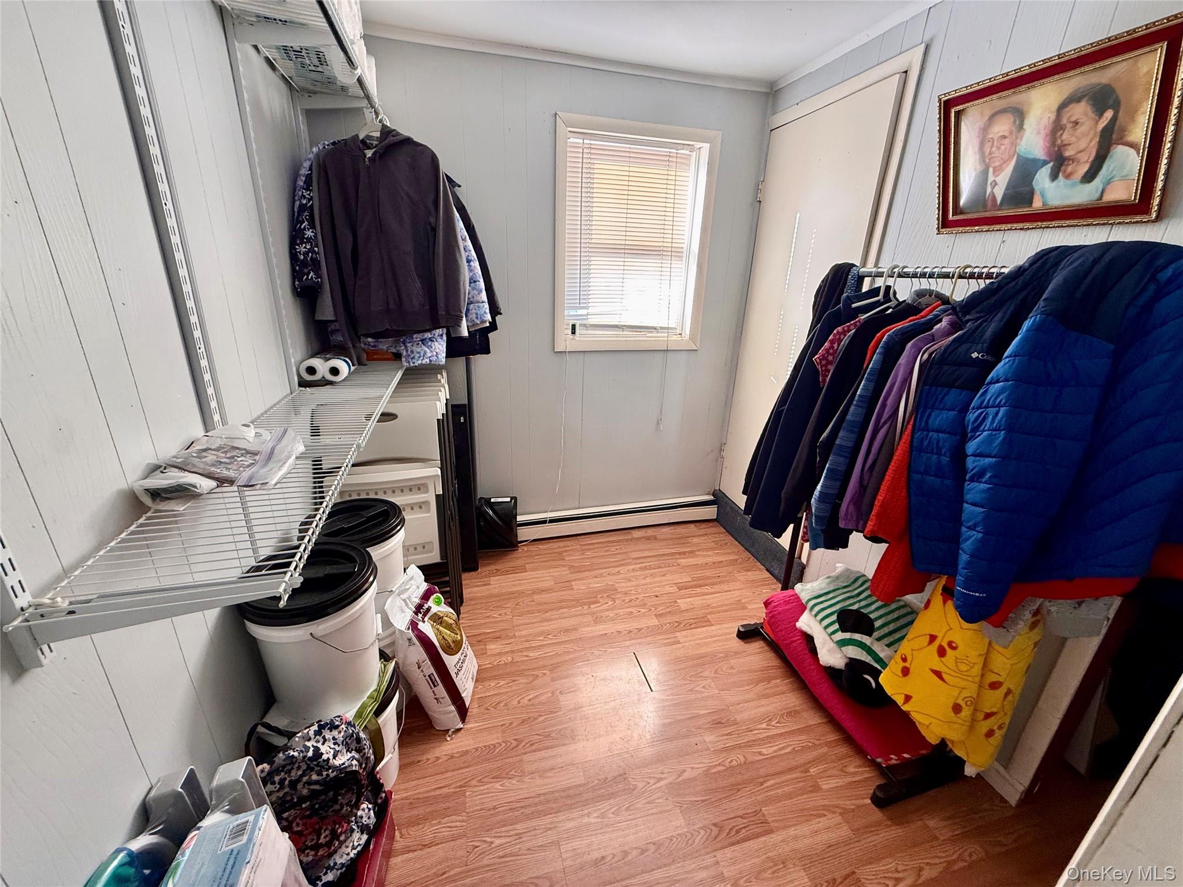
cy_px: 444
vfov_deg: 85.7
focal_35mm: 14
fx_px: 478
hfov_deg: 102.1
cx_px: 592
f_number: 2.2
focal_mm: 2.22
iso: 250
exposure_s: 1/99
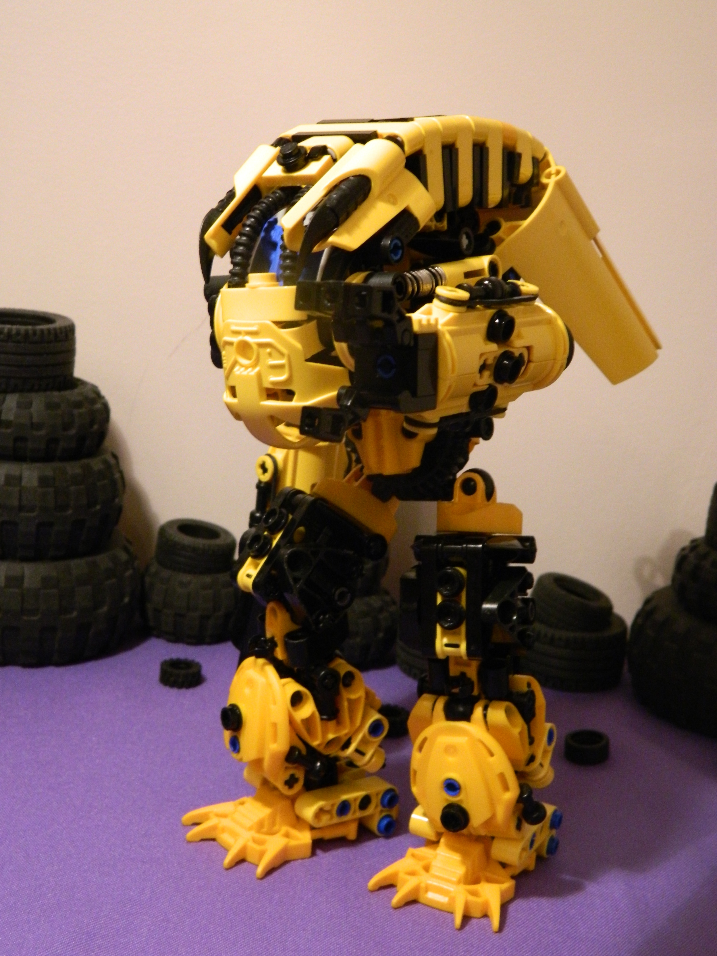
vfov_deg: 33.8
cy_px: 478
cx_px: 358
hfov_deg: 25.7
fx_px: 1574
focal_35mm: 57
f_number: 3.8
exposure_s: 1/20
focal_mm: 10.2
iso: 400
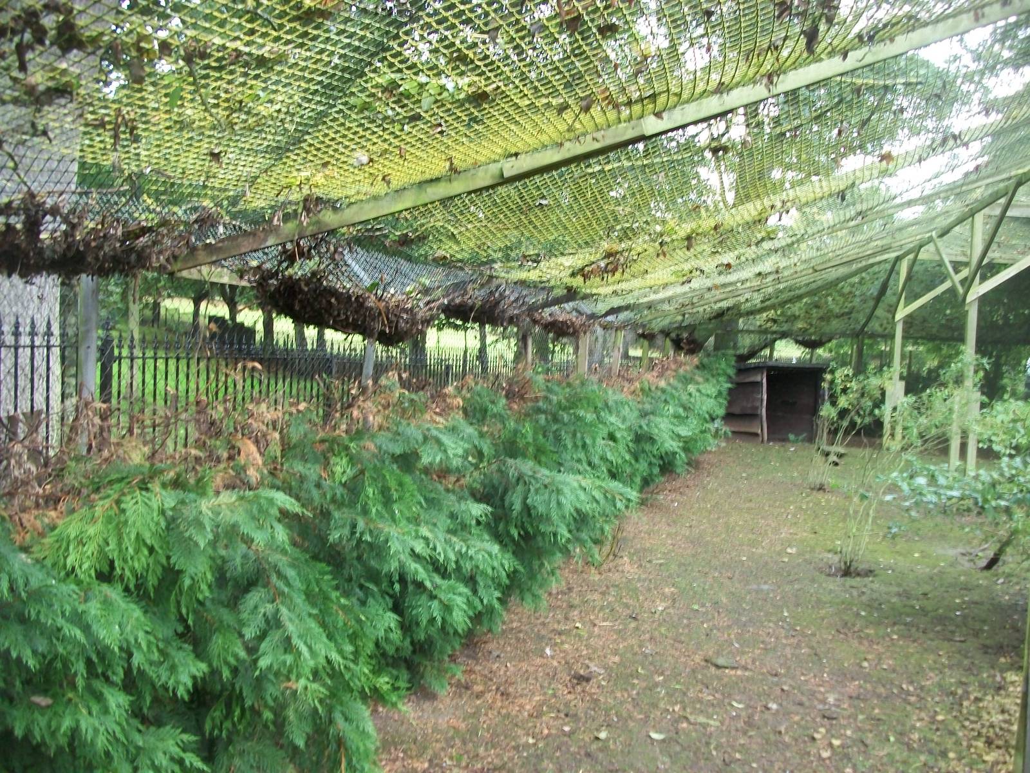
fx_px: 952
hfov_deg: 56.8
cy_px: 386
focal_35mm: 32
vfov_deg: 44.2
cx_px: 515
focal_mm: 5.7
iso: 160
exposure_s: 1/13
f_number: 2.9
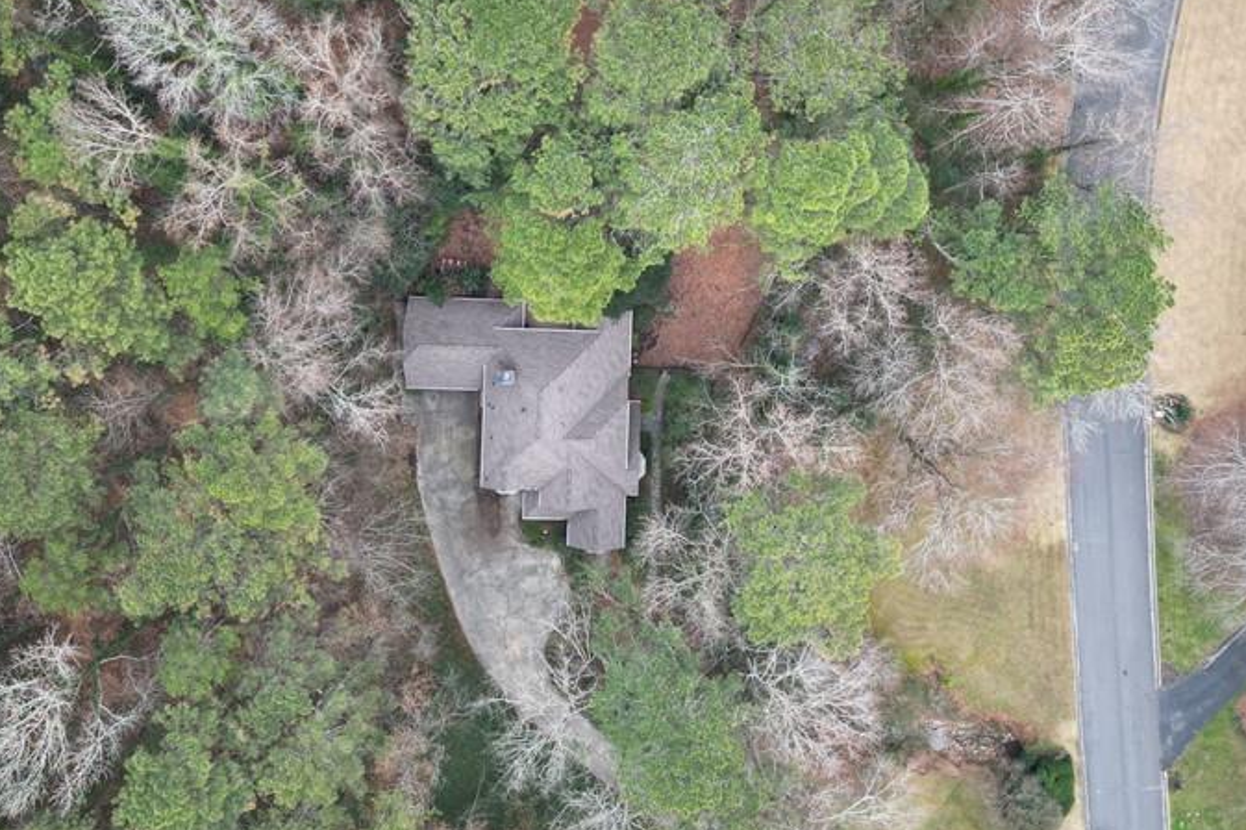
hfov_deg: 50.7
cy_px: 335
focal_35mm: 38
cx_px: 611
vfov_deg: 34.9
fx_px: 1315
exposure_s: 1/350
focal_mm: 6.72
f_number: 1.7
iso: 100
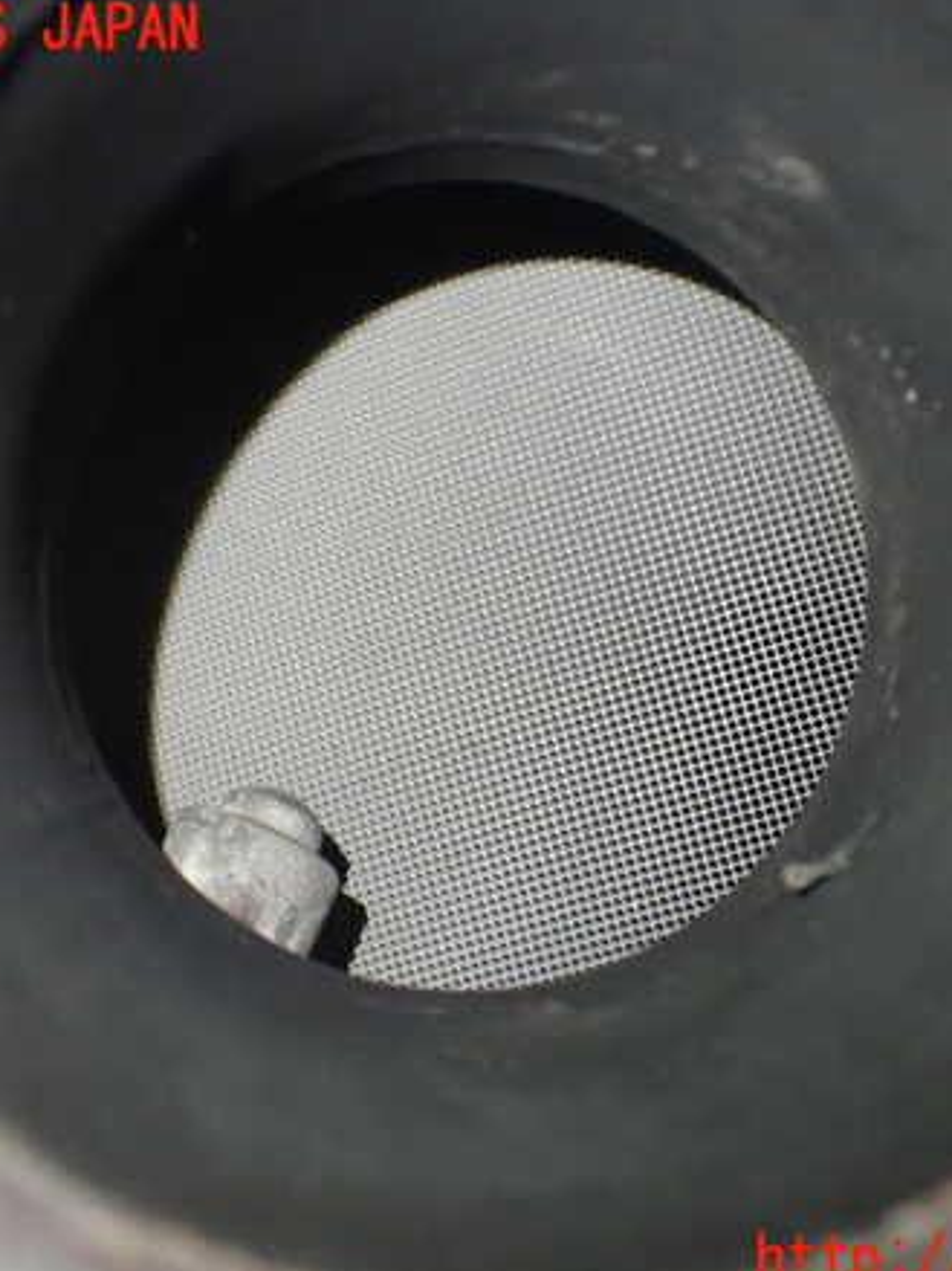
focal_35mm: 41
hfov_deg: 35.1
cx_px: 541
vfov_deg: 45.8
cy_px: 646
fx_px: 1504
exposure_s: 1/60
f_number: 2.3
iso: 800
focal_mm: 5.4
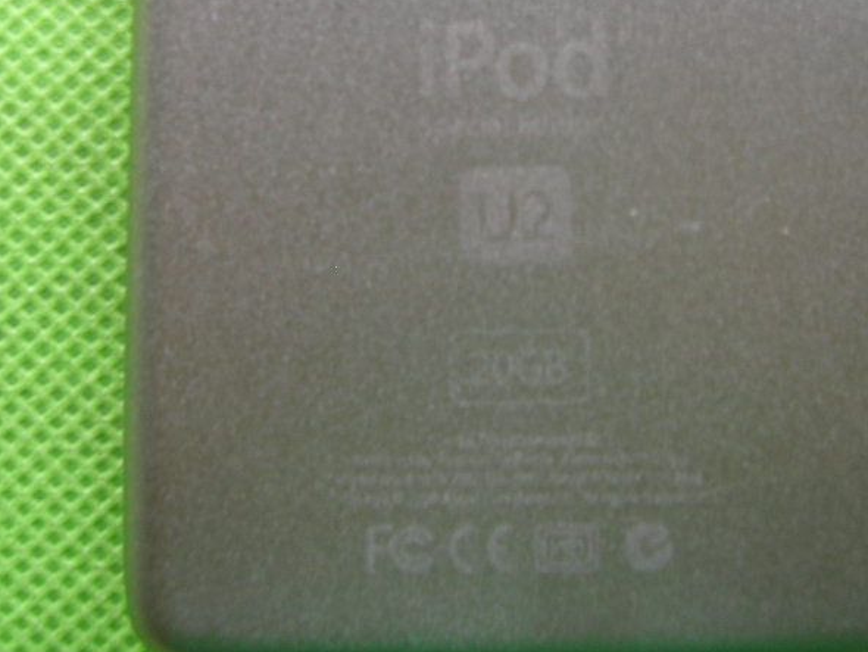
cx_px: 469
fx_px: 1480
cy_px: 124
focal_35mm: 59
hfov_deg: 32.7
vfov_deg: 24.4
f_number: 2.9
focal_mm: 5.7
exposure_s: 1/6.9
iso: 50
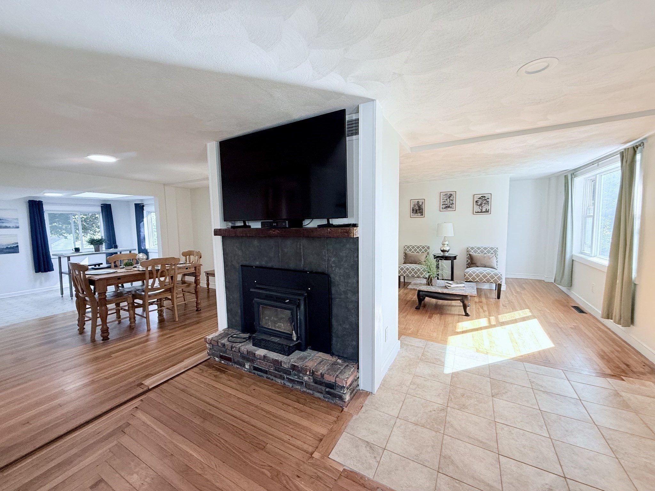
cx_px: 328
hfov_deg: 102.1
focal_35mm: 14
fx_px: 265
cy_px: 246
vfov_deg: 85.7
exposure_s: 1/99
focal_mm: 2.22
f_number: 2.2
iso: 160
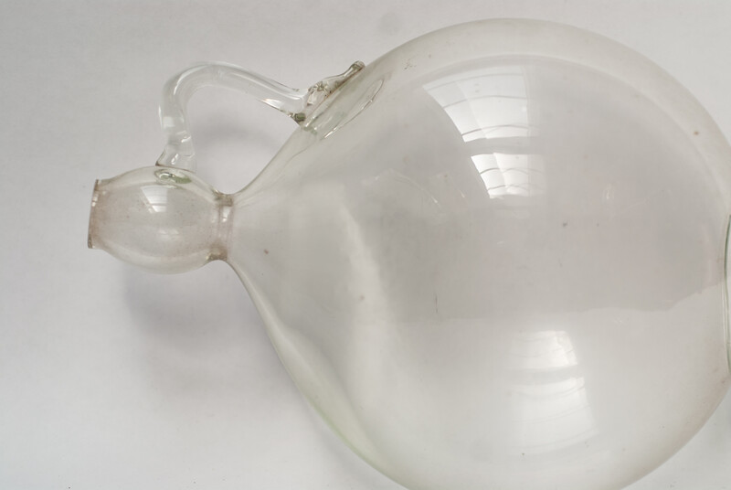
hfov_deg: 22.6
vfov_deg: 15.2
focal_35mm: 90
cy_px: 245
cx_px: 366
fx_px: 1830
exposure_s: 1/250
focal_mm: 60
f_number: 8
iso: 100
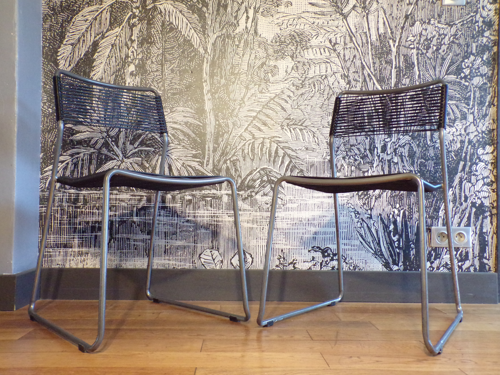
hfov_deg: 55.3
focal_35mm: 33
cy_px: 187
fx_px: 477
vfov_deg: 42.9
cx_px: 254
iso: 692
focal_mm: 5.8
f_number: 3.2
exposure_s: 1/17
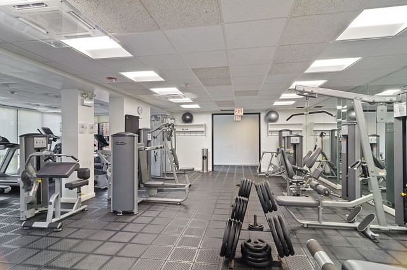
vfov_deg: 67.2
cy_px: 135
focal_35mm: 18
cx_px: 204
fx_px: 203
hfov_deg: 90.1
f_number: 8
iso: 200
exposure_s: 1/2.5
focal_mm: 12
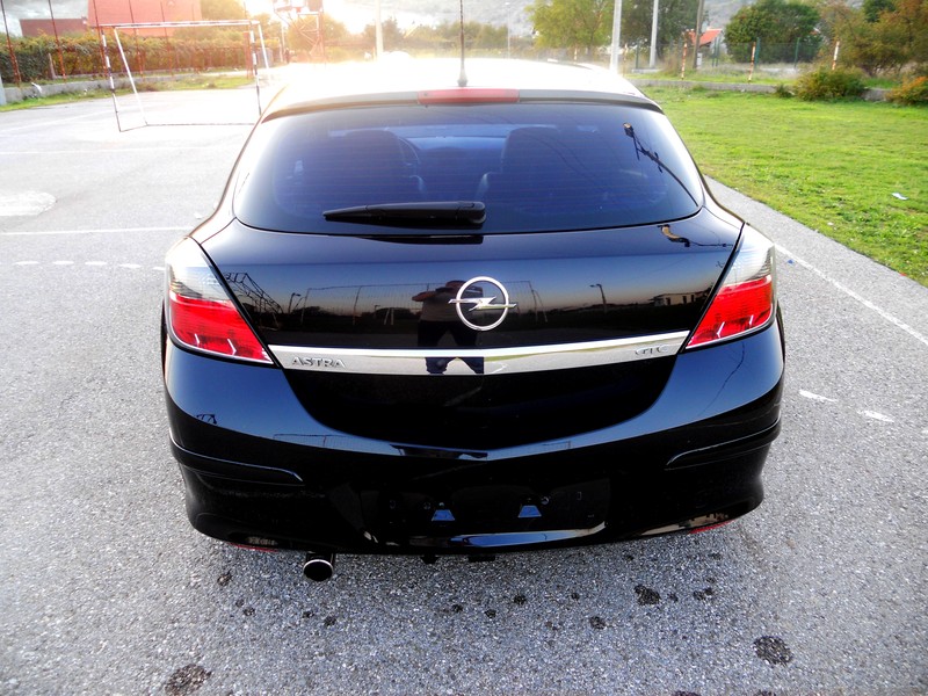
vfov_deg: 51.4
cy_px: 348
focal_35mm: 27
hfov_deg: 65.3
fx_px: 724
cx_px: 464
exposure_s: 1/30
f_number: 3.2
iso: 100
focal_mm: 4.9
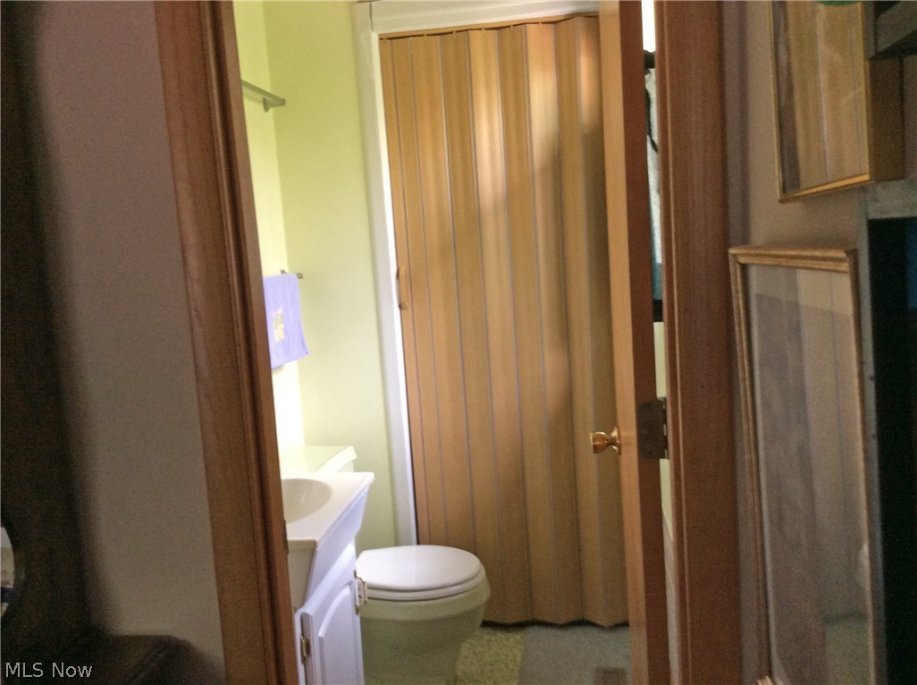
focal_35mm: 32
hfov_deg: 56.9
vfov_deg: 44.0
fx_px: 846
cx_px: 458
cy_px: 342
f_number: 2.4
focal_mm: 3.3
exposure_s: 1/24
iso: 80
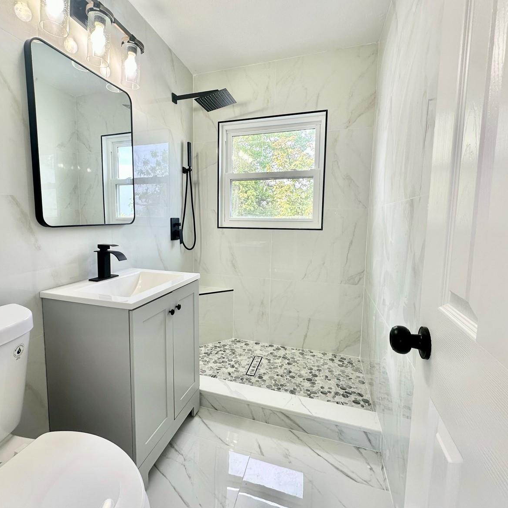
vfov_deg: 84.0
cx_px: 226
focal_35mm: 17
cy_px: 248
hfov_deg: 83.7
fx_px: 282
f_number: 2.2
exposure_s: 1/120
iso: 64
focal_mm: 2.22
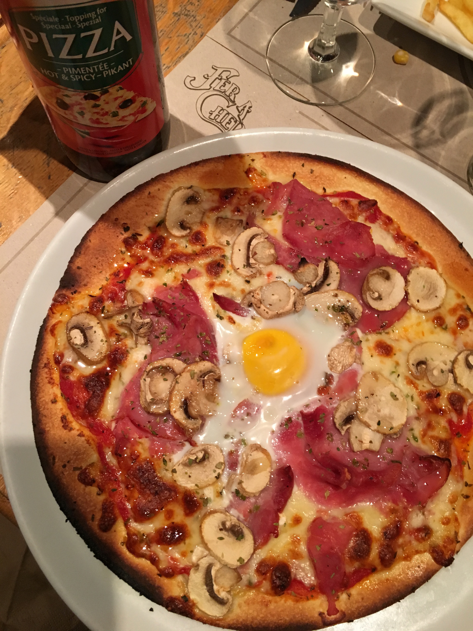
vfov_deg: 61.7
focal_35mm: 29
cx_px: 236
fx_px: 528
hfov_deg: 48.2
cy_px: 316
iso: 200
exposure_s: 1/20
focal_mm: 4.15
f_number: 2.2
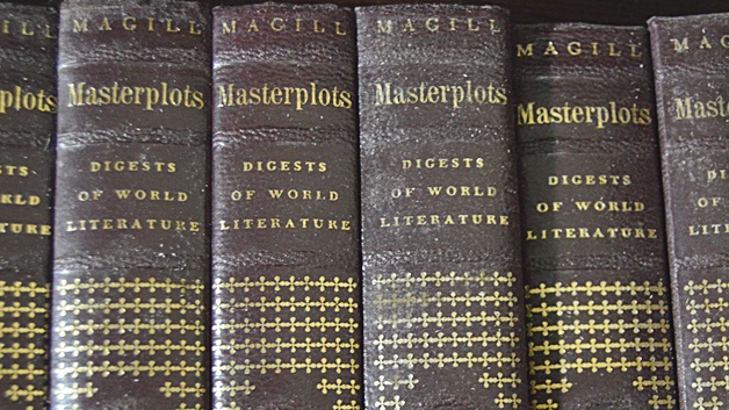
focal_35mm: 60
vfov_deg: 19.8
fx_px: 1160
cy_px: 347
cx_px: 435
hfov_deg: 34.8
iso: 3200
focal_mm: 24
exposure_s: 1/50
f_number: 3.8
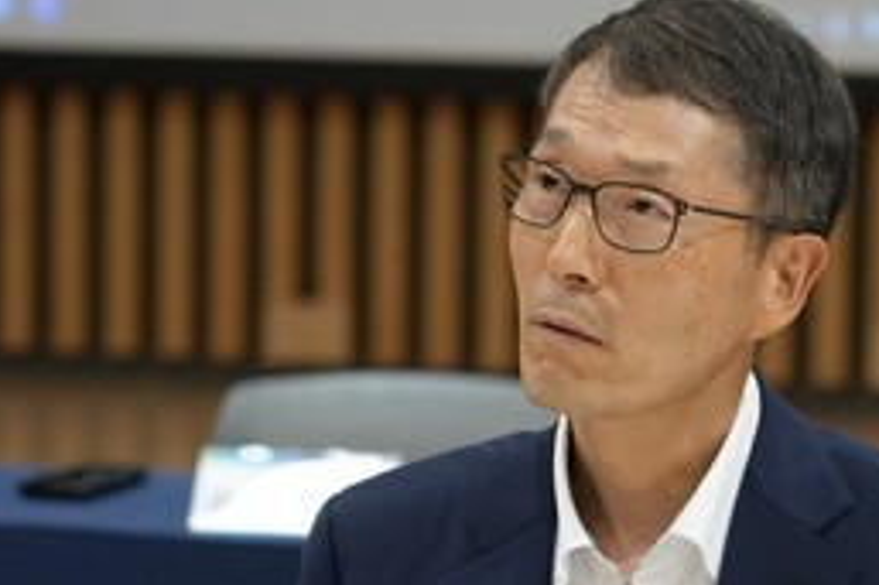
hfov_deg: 8.4
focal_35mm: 245
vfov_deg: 5.6
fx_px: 5978
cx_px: 616
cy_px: 489
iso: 1600
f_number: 4
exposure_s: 1/160
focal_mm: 105
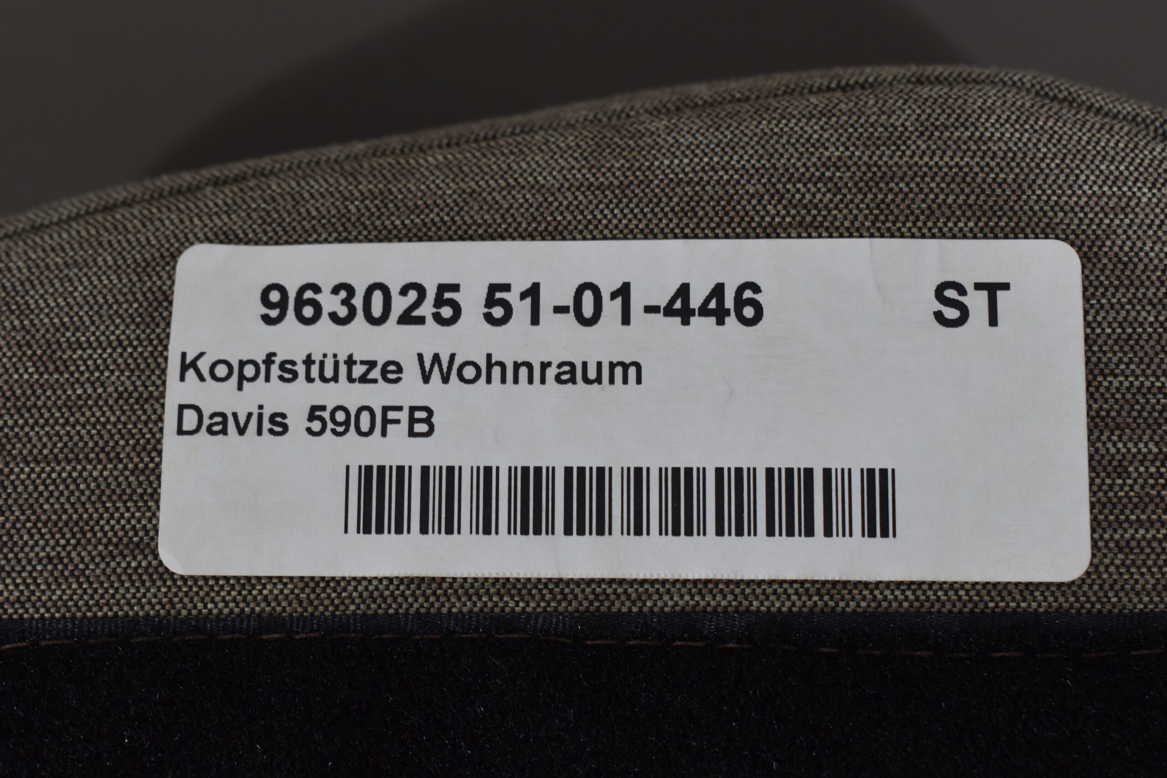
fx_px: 2042
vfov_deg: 21.6
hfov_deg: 31.9
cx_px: 584
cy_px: 389
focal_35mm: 63
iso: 400
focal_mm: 42
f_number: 8
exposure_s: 1/60
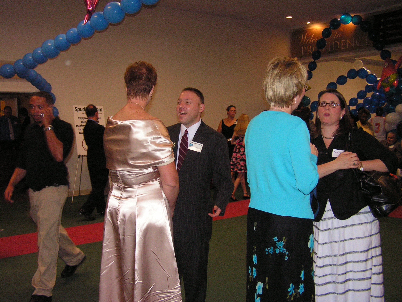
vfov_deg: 37.7
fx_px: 441
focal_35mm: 38
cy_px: 151
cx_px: 201
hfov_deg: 49.0
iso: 200
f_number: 2.8
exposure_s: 1/40
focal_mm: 6.3
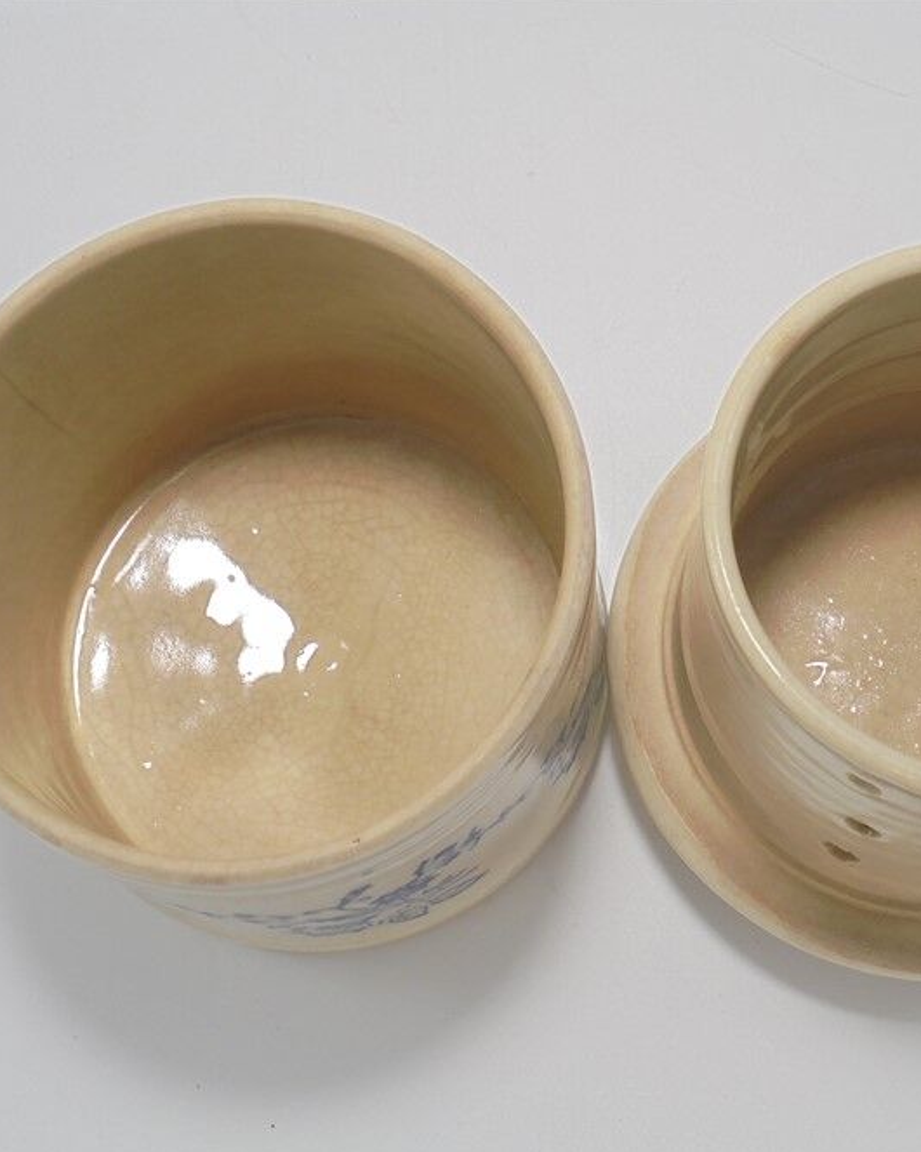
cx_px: 572
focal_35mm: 57
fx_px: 1943
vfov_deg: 33.0
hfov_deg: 26.6
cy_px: 579
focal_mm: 7.8
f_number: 4.5
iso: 100
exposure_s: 1/50
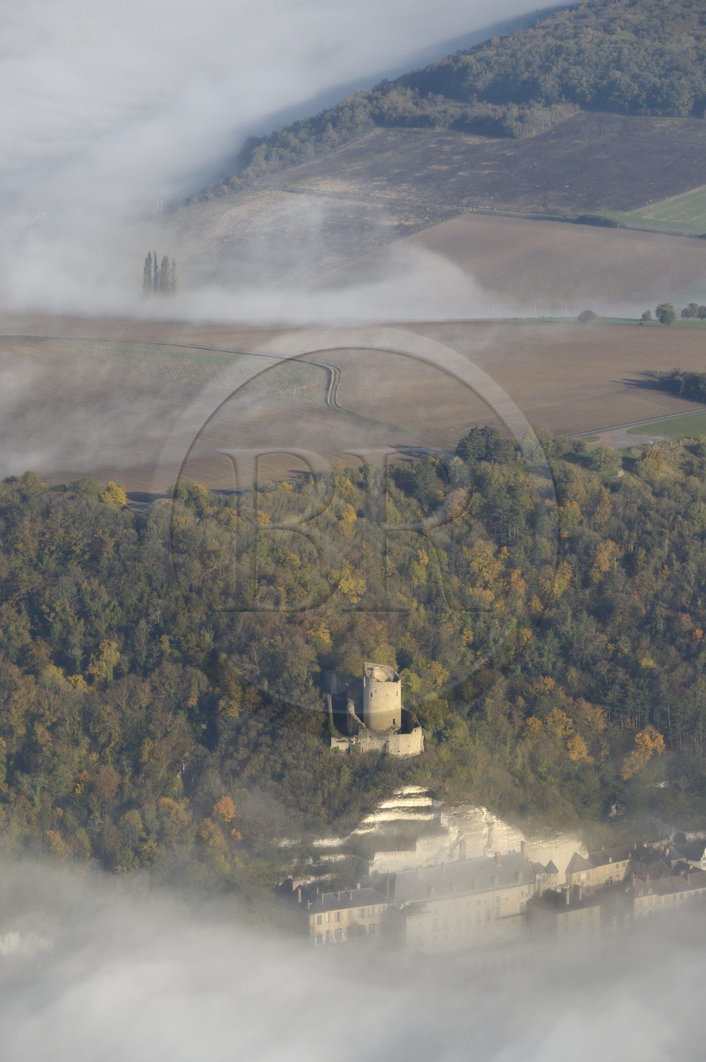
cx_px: 353
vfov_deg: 12.5
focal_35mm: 165
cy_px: 531
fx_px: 4862
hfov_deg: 8.3
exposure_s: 1/1000
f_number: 8
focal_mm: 165
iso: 400
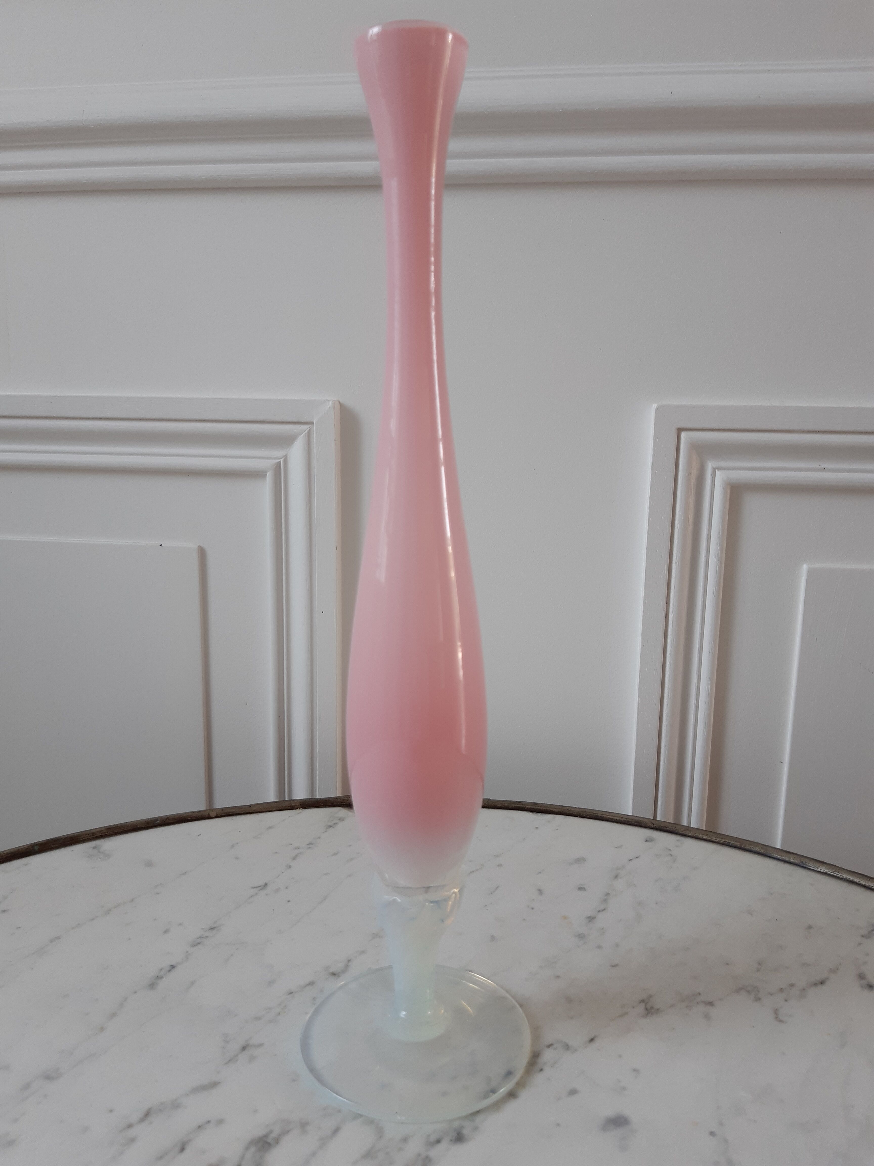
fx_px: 875
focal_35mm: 26
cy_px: 583
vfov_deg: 67.3
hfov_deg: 53.1
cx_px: 437
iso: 50
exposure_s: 1/120
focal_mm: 3.92
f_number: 1.7
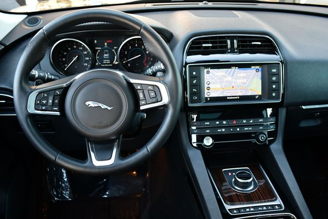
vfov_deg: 36.9
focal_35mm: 36
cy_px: 110
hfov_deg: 53.1
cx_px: 164
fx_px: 328
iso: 900
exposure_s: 1/125
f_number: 3.5
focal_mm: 18
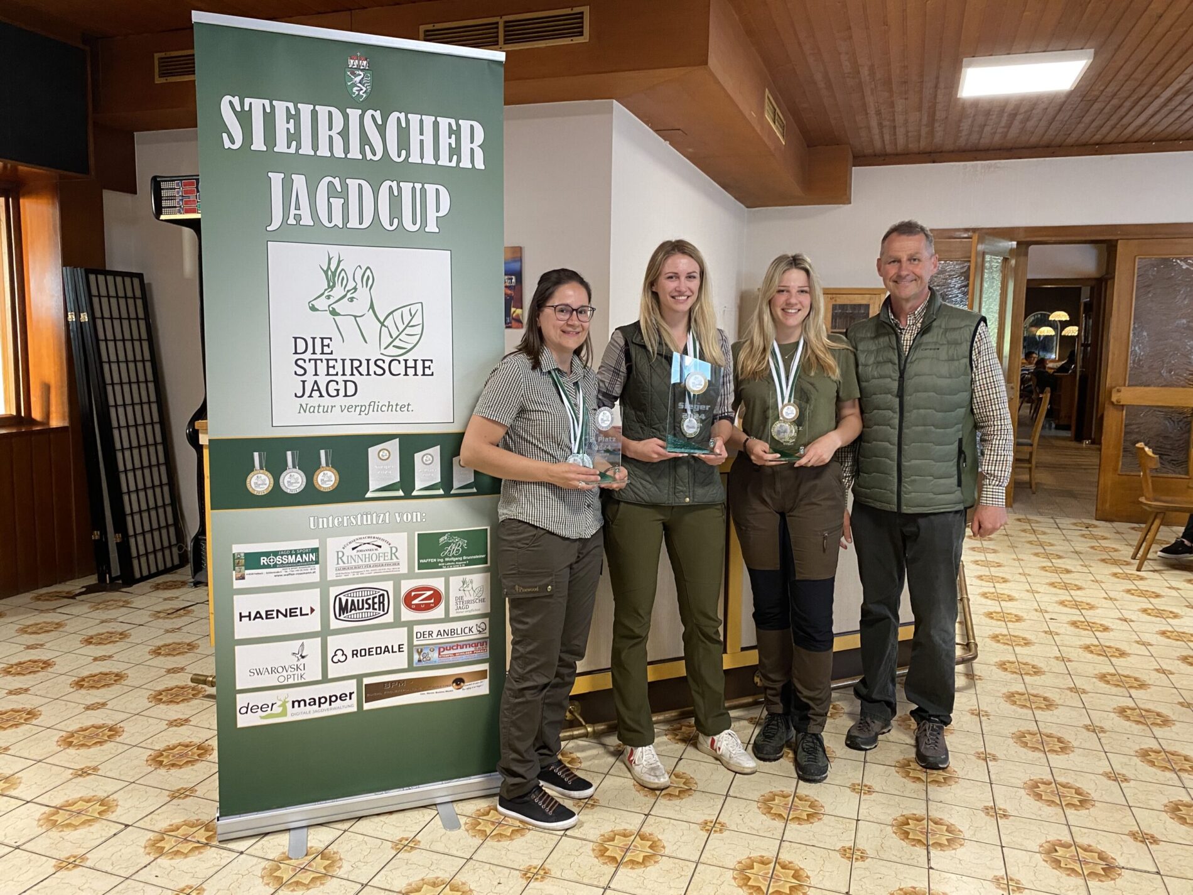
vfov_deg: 53.1
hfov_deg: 67.3
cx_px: 596
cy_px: 448
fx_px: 896
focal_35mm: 26
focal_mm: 4.25
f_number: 1.8
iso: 250
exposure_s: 1/60
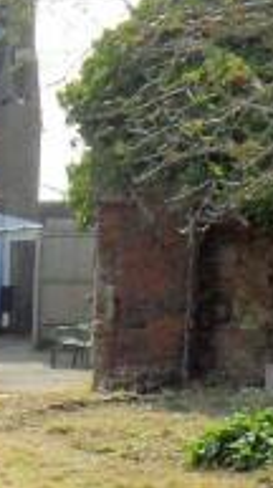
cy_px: 531
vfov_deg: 15.1
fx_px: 1796
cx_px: -483
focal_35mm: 139
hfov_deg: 7.8
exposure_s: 1/750
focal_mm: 3.9
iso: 80
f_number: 4.6
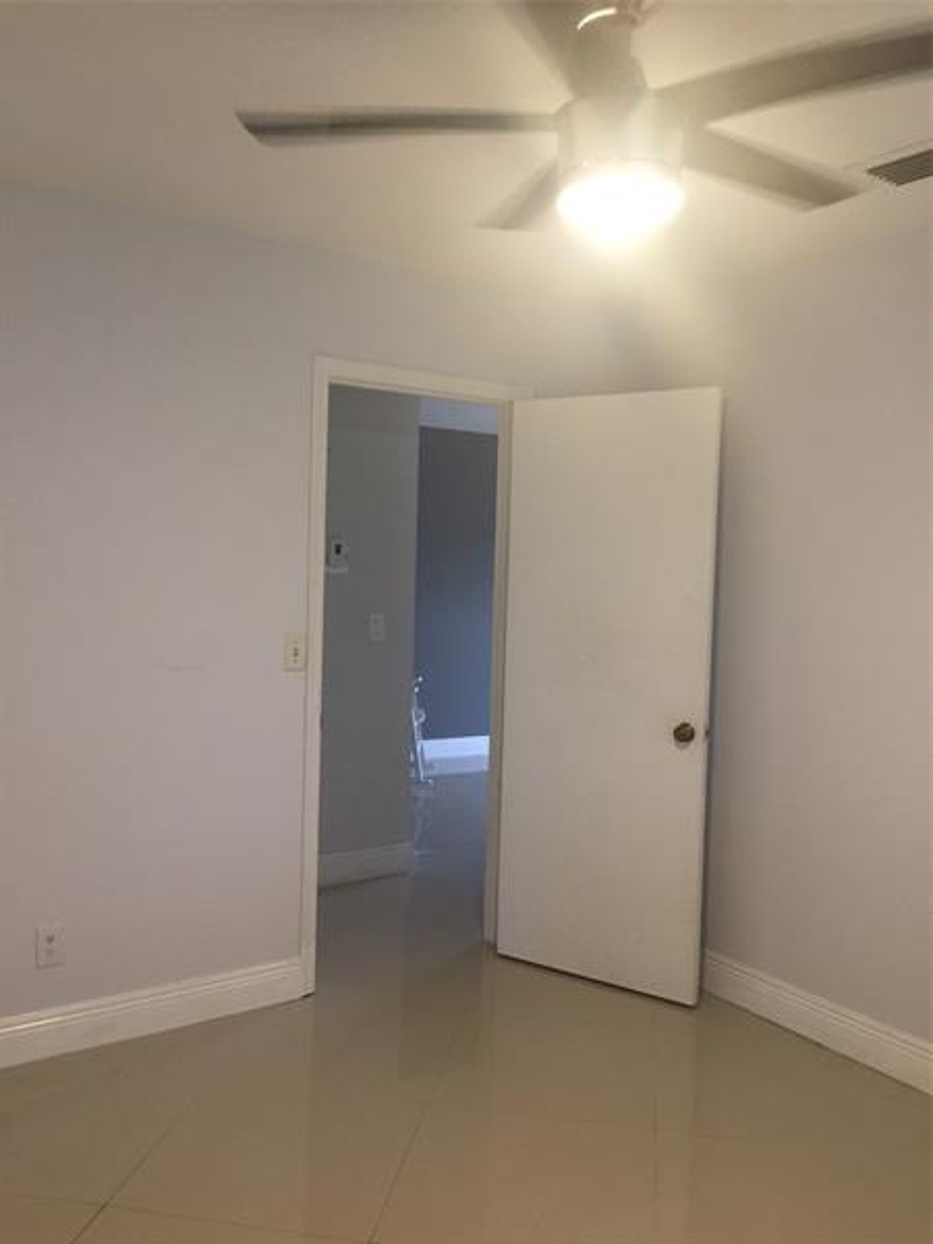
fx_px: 1042
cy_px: 622
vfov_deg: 61.7
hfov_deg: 48.2
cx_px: 466
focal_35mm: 29
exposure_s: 1/15
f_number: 2.2
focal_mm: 4.15
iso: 50
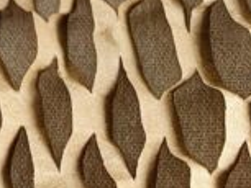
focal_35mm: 136
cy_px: -353
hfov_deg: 12.9
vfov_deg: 9.1
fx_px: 987
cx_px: -230
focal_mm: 4.25
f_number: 1.8
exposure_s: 1/100
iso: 25
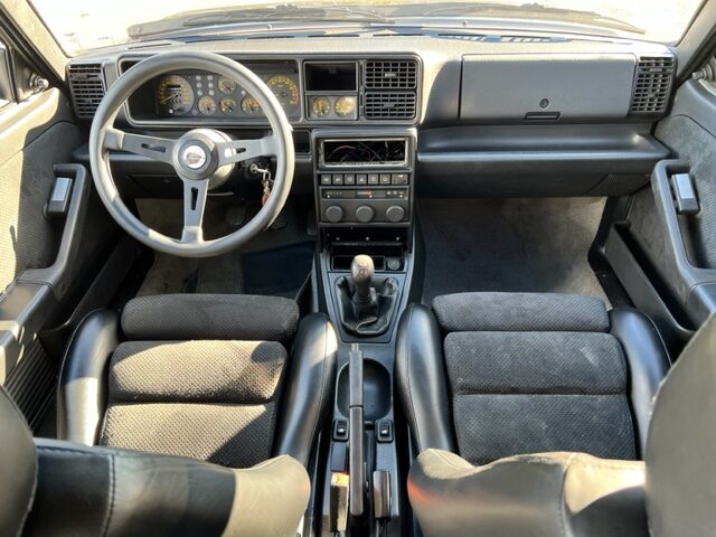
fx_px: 538
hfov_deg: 67.3
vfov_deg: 53.1
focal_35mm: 26
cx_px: 358
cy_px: 268
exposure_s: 1/117
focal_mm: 5.7
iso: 125
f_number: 1.5
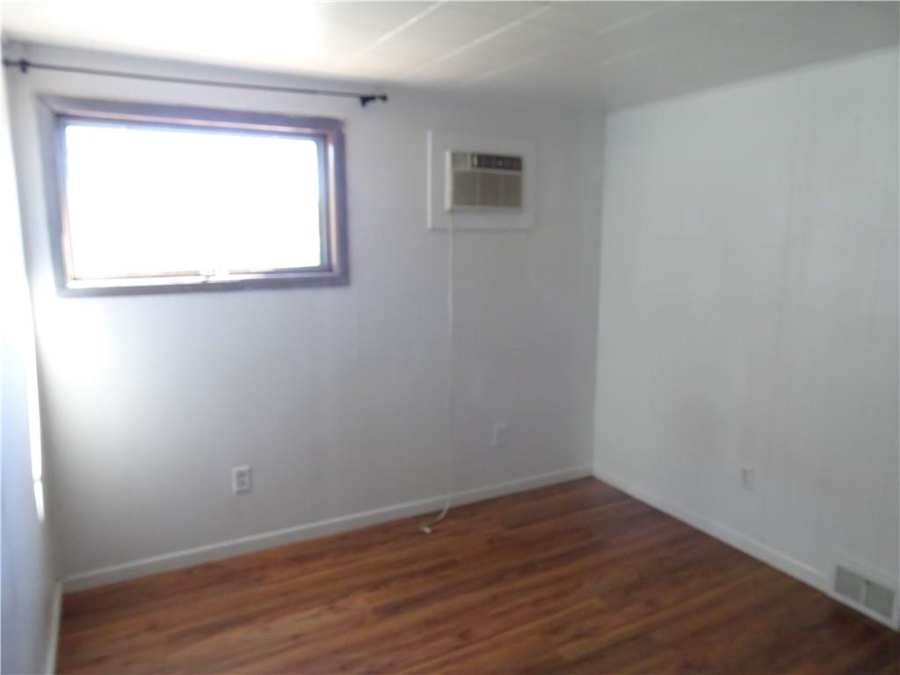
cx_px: 450
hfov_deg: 71.6
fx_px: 624
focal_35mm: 24
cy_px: 338
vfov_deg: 56.8
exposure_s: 1/30
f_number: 3.5
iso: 400
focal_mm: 4.1
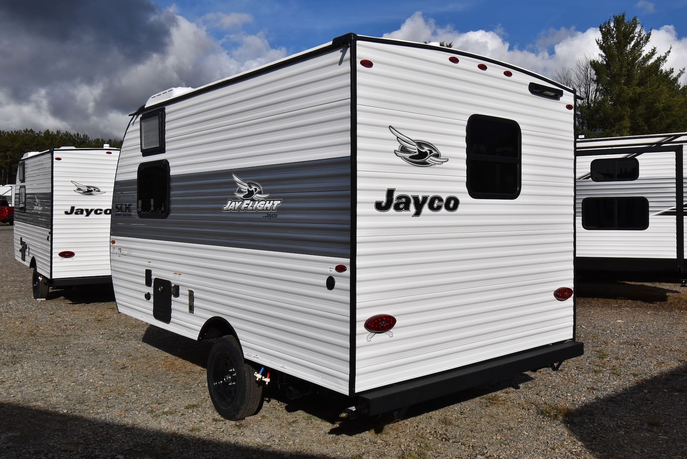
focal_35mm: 30
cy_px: 230
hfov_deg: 61.9
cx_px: 344
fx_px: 573
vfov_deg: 43.7
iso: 200
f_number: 11
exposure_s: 1/500
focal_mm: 20
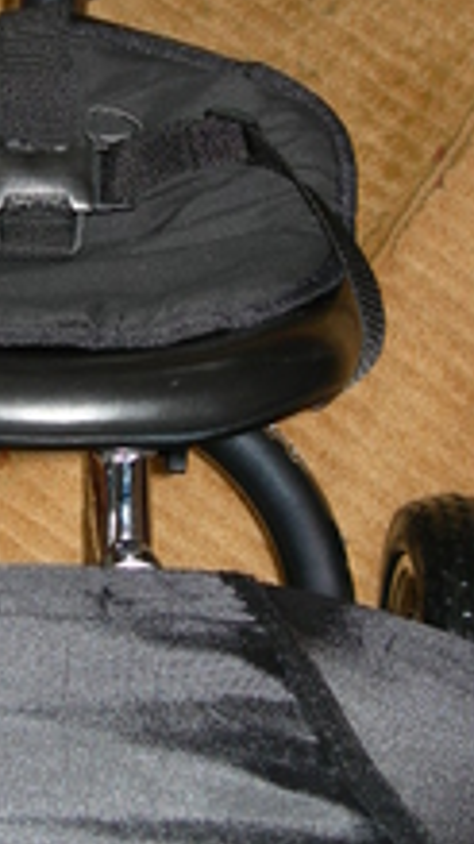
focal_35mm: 85
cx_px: 66
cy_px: 289
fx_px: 1901
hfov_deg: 14.1
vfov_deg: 24.9
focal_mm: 7.8
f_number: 2.8
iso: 50
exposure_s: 1/60.1
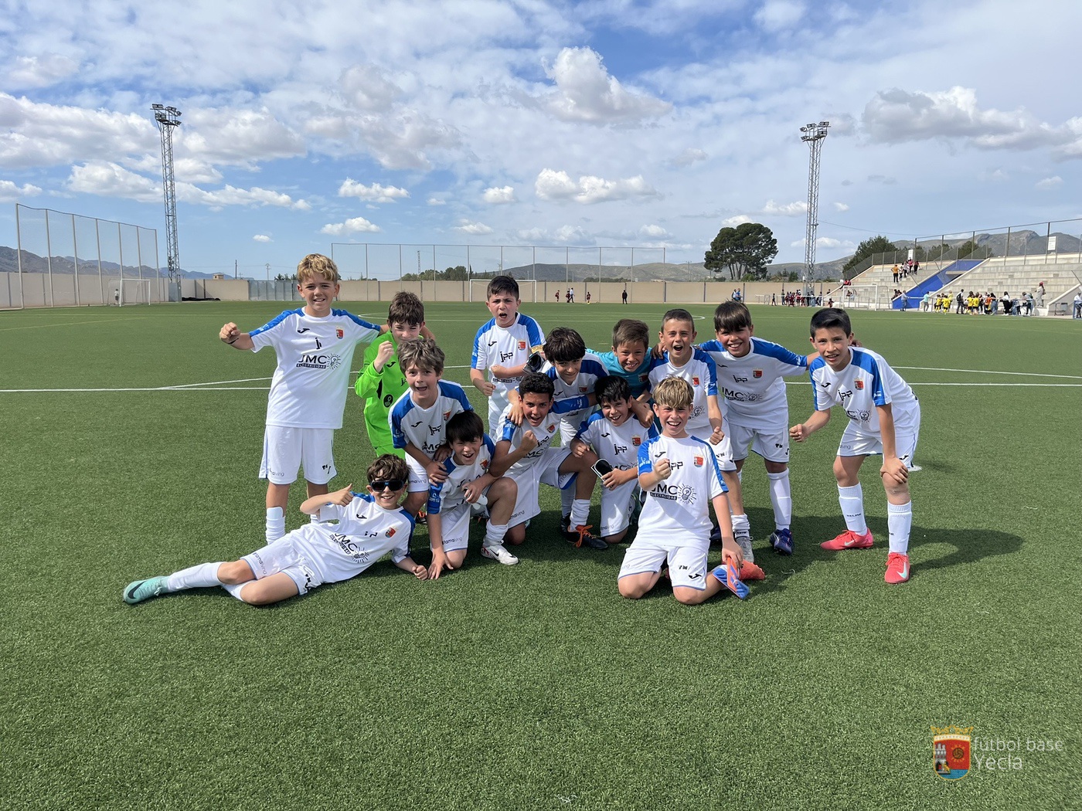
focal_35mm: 26
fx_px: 813
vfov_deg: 53.1
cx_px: 541
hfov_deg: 67.3
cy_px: 406
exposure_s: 1/4016
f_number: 1.6
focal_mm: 5.1
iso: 50
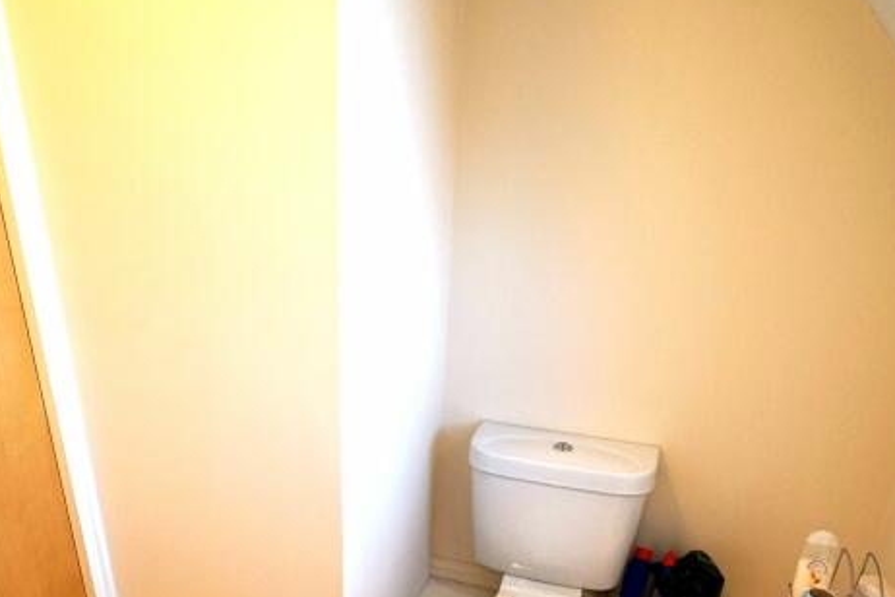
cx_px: 391
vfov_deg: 39.1
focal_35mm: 31
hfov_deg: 60.1
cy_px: 546
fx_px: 771
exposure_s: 1/160
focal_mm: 14
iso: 800
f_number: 4
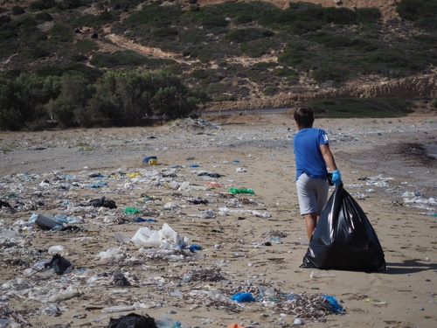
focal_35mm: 80
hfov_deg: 24.4
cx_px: 218
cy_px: 164
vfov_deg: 18.4
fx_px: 1010
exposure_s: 1/5000
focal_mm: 40
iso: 200
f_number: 2.8
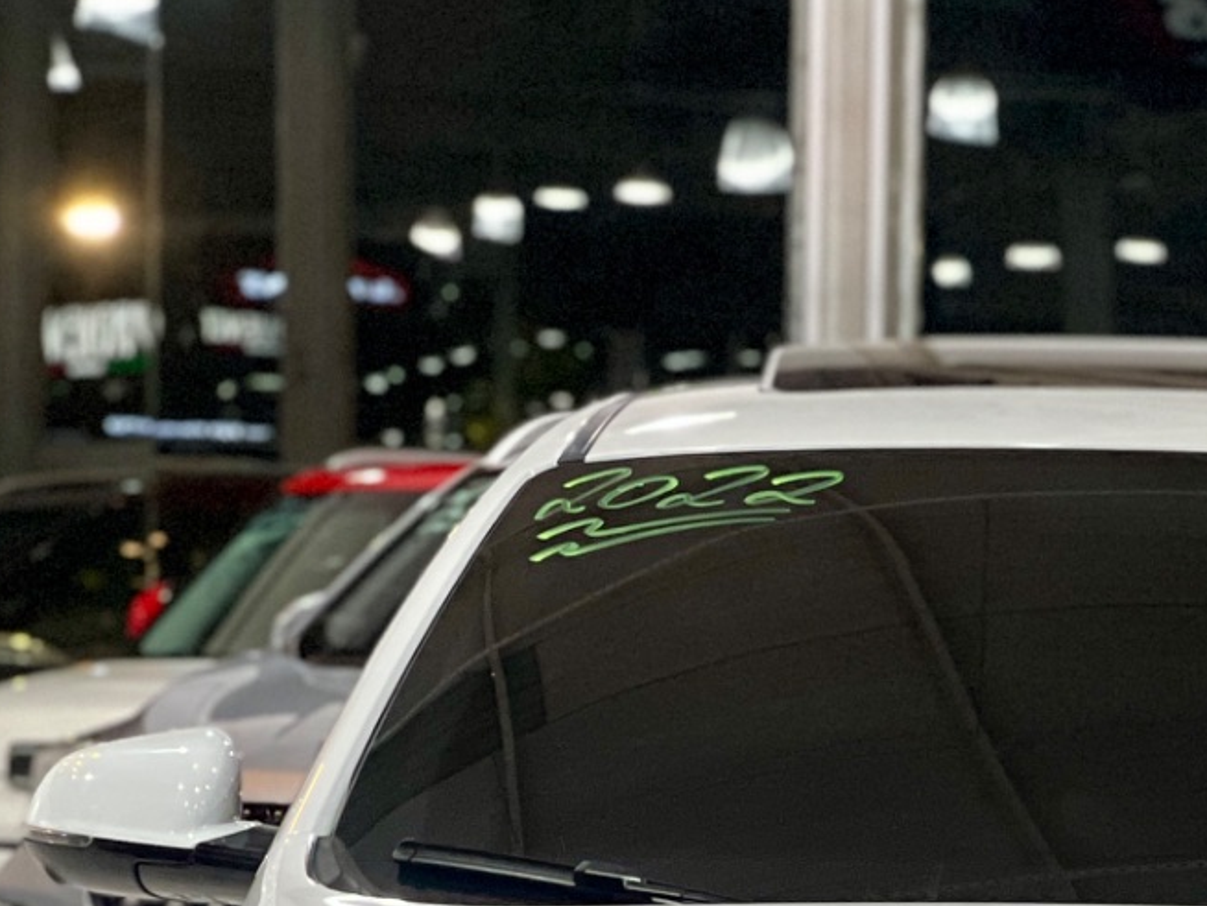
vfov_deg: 6.5
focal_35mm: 226
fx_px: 7883
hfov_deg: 8.7
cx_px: 1190
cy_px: 1268
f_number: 2.8
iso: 320
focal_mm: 9
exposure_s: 1/40
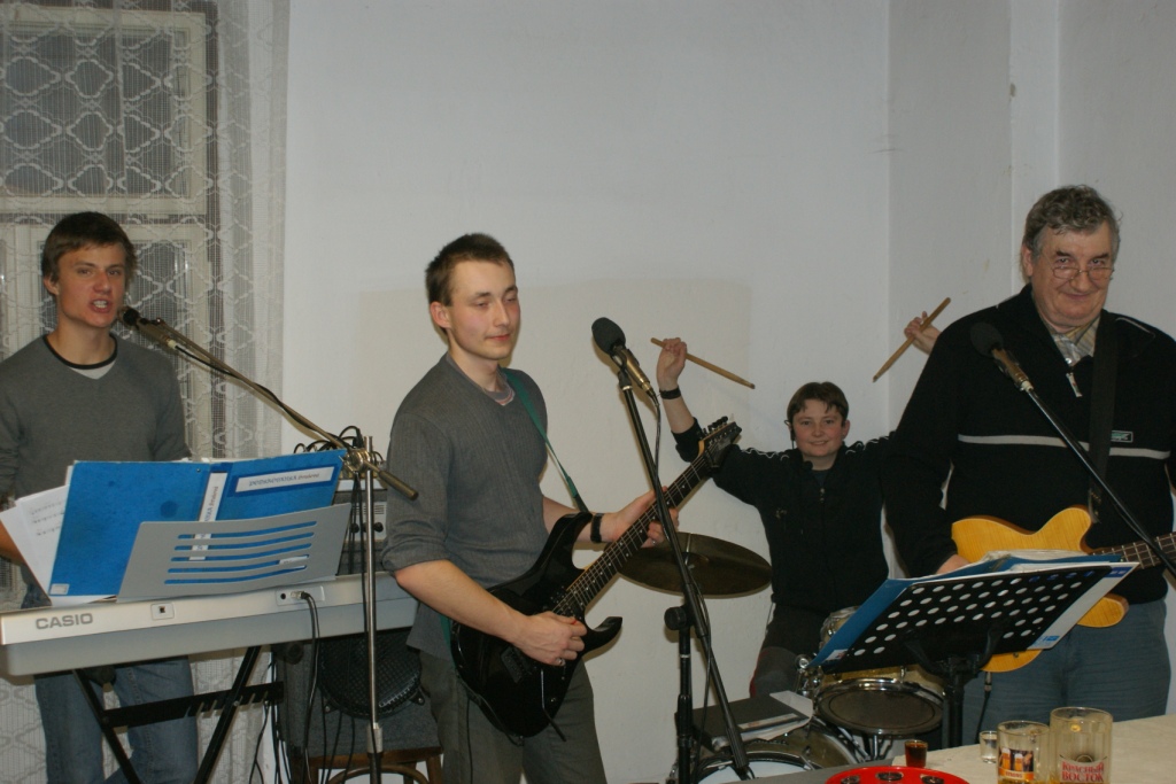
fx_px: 1715
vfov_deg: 25.8
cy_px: 392
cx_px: 588
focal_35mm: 52
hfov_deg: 37.8
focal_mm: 35
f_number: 5.6
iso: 400
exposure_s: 1/60
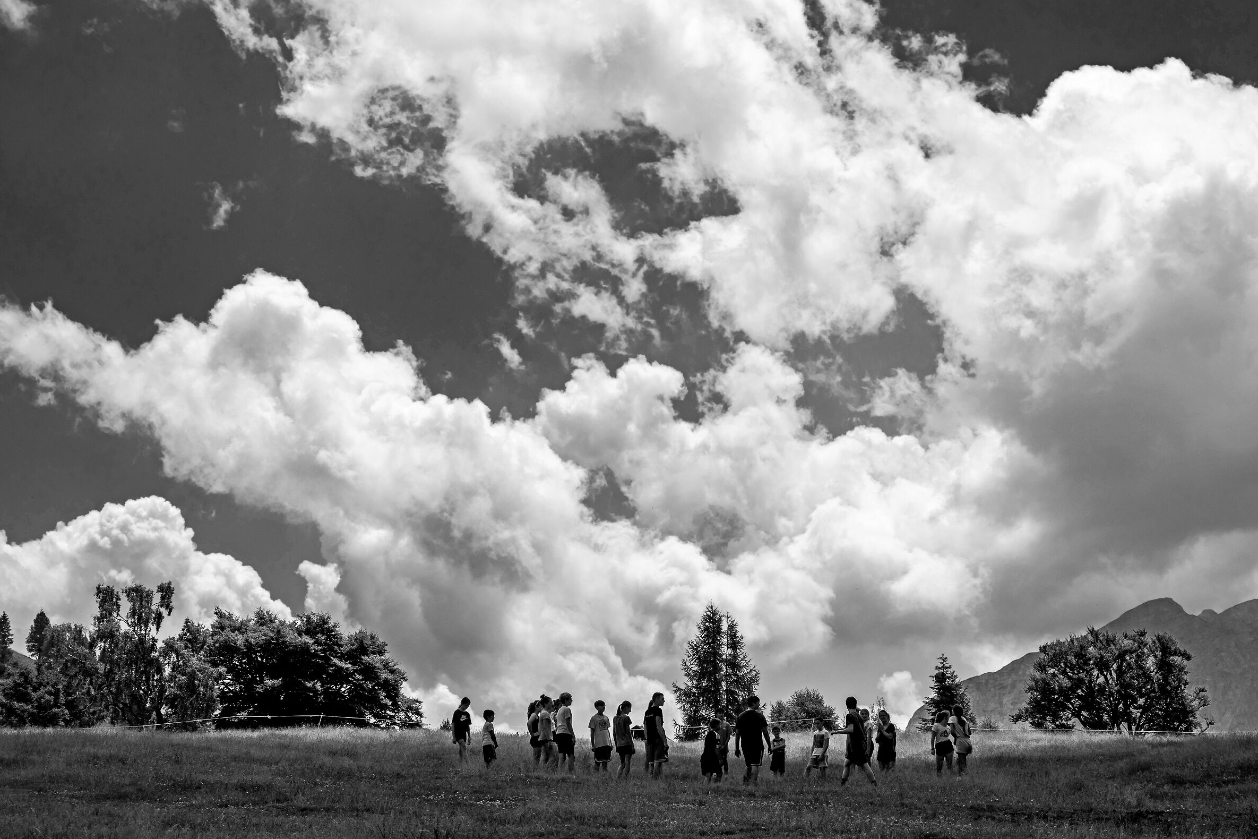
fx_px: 2760
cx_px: 624
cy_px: 418
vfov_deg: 17.3
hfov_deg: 25.7
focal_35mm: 79
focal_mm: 52
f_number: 9
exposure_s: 1/250
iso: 100
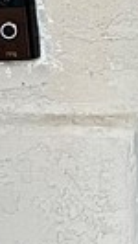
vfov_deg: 10.1
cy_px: -200
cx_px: 677
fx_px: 1305
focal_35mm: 201
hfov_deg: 5.0
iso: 125
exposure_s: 1/60
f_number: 1.78
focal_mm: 6.86
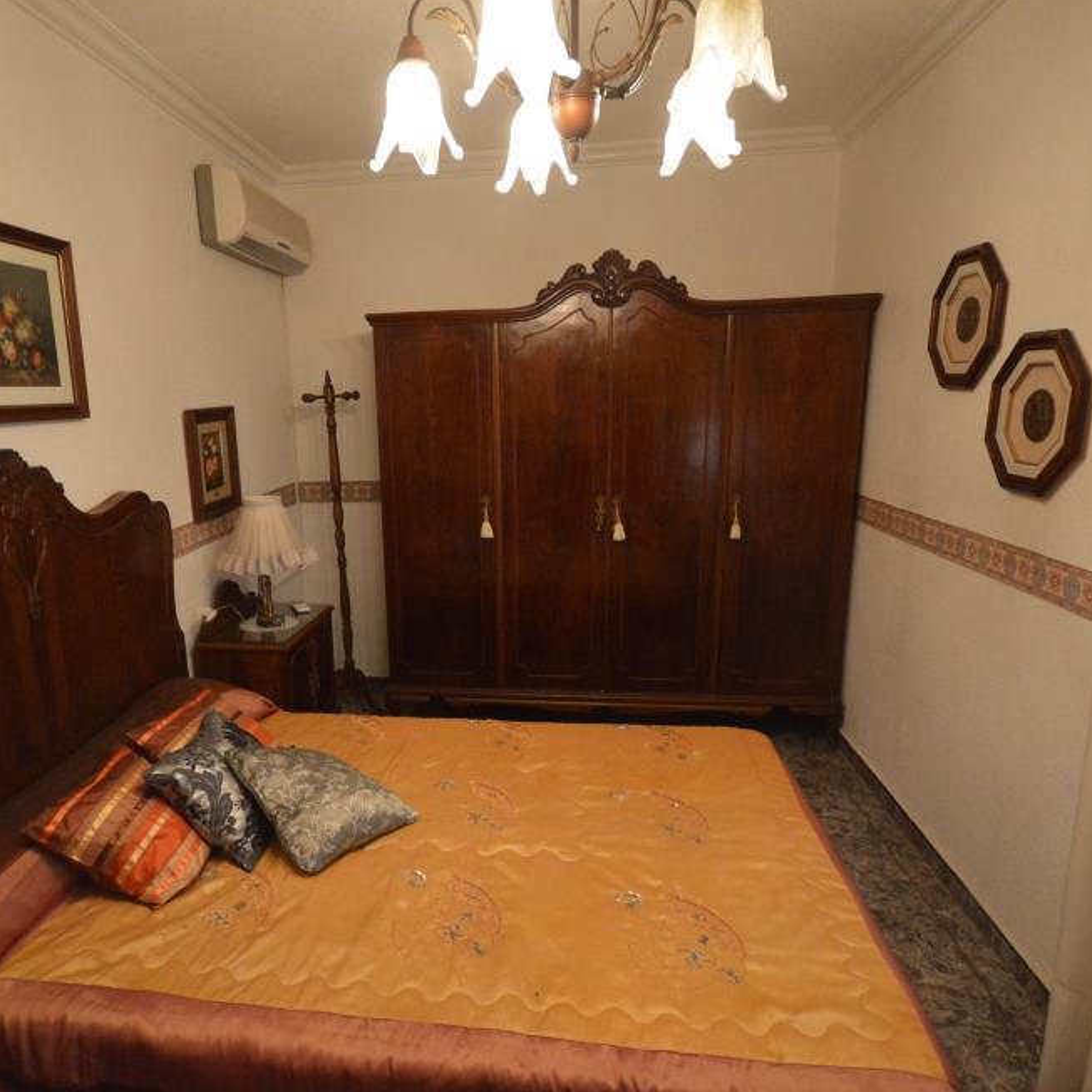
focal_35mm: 20
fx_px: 714
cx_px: 467
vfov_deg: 74.8
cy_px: 564
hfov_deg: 74.4
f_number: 4
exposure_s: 1/60
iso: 3200
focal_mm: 10
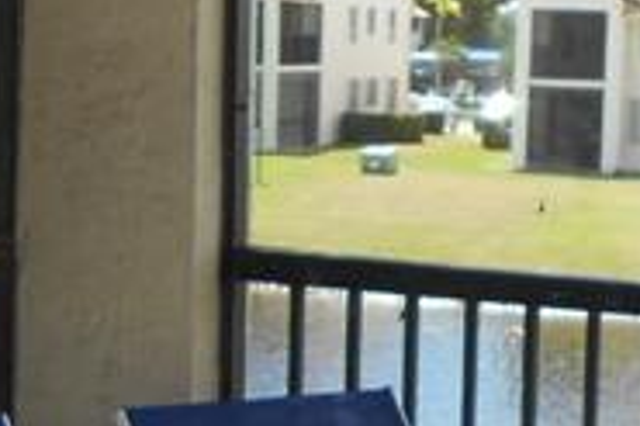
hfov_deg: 17.4
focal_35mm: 117
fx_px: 2078
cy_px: 281
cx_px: 505
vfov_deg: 11.7
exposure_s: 1/250
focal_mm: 4.6
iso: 80
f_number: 3.2
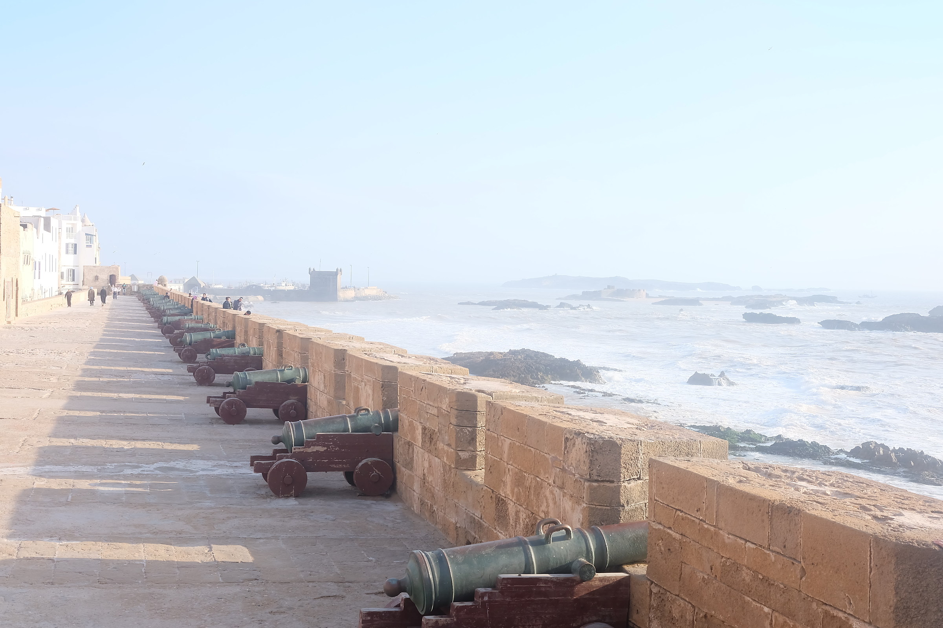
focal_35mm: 41
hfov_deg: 47.4
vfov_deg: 32.6
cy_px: 314
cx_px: 472
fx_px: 1074
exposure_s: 1/200
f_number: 8
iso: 400
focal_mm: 27
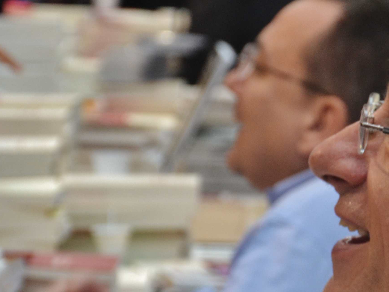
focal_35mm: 270
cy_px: 216
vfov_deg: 5.5
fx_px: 3034
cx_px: 324
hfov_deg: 7.3
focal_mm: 70
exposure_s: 1/50
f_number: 5.3
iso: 800
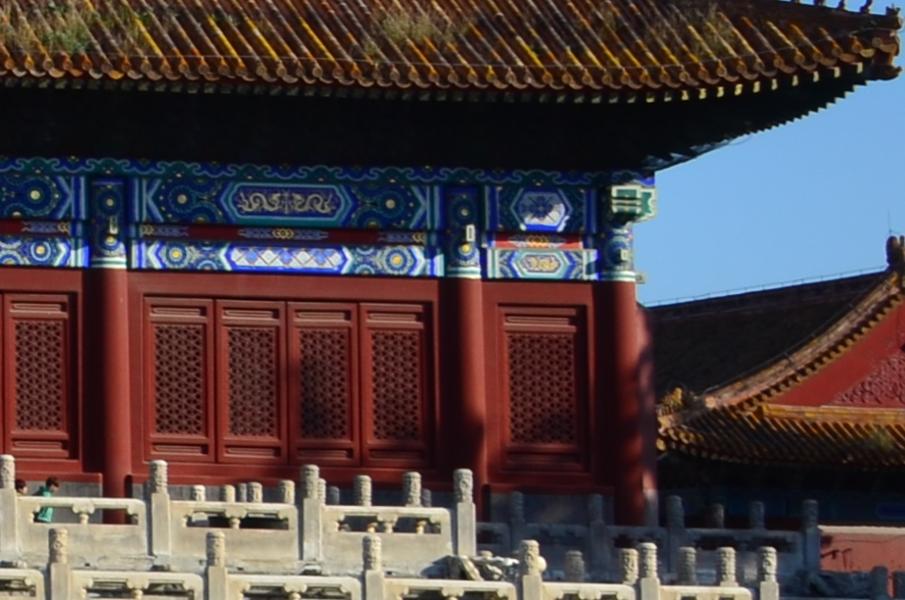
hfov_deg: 9.5
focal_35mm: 192
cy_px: -202
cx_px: -1265
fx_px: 4817
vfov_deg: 7.0
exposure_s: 1/125
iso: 100
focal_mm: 24
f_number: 11
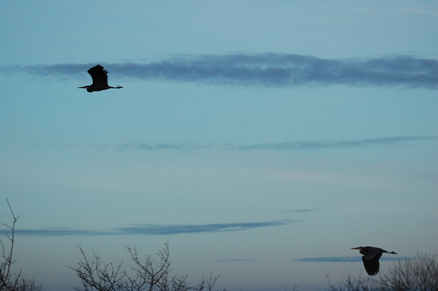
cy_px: 146
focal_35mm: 128
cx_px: 219
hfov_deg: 16.1
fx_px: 1550
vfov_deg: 10.7
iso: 400
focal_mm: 85
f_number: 5.6
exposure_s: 1/500
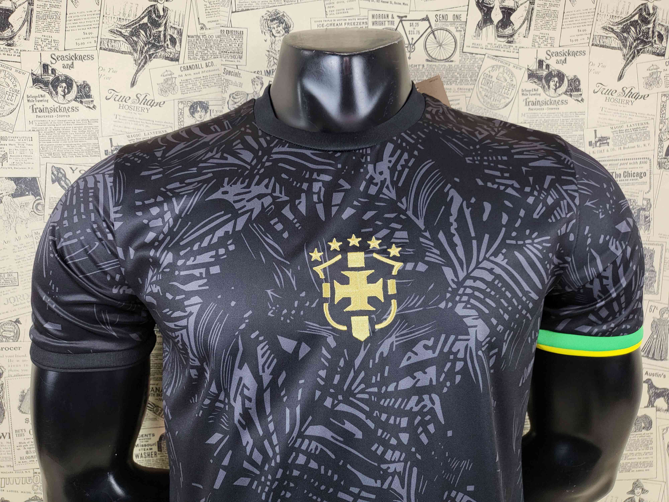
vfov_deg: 53.1
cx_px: 334
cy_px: 251
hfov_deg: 67.3
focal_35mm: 26
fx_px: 502
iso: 160
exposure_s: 1/100
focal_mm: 4.25
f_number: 1.8
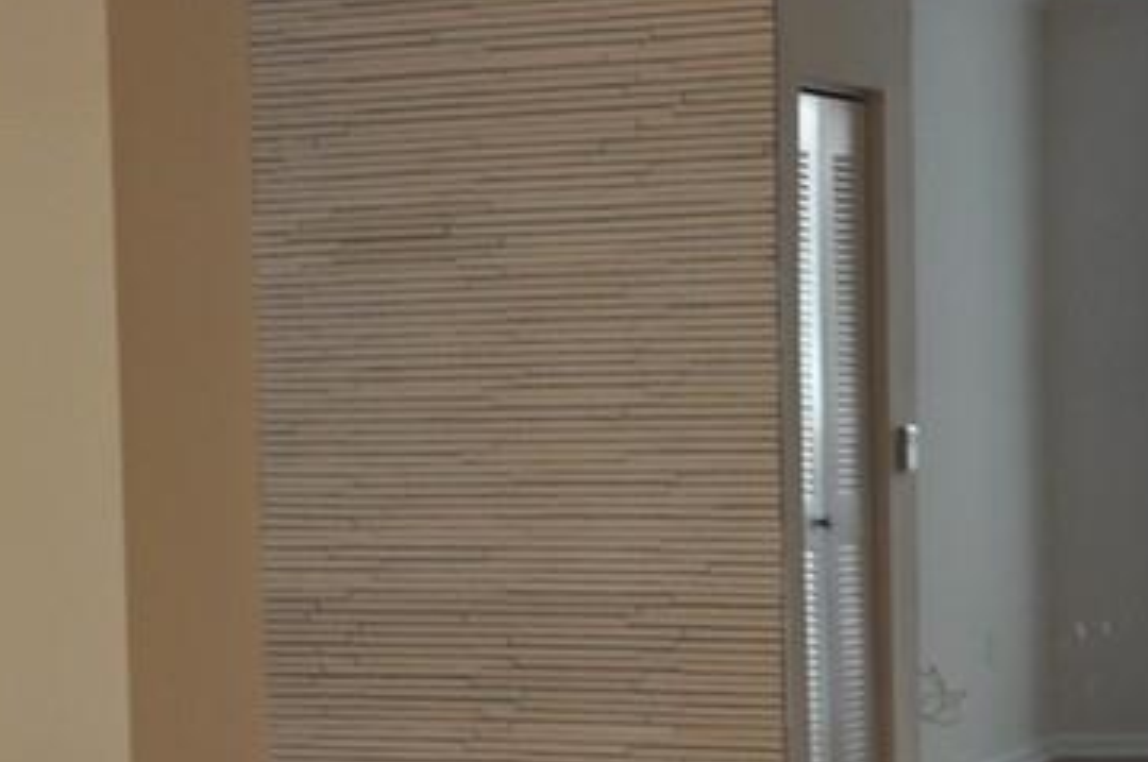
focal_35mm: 118
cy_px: 650
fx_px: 3758
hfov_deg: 17.2
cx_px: 226
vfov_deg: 11.5
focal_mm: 26
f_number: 5.6
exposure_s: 1/25
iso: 400
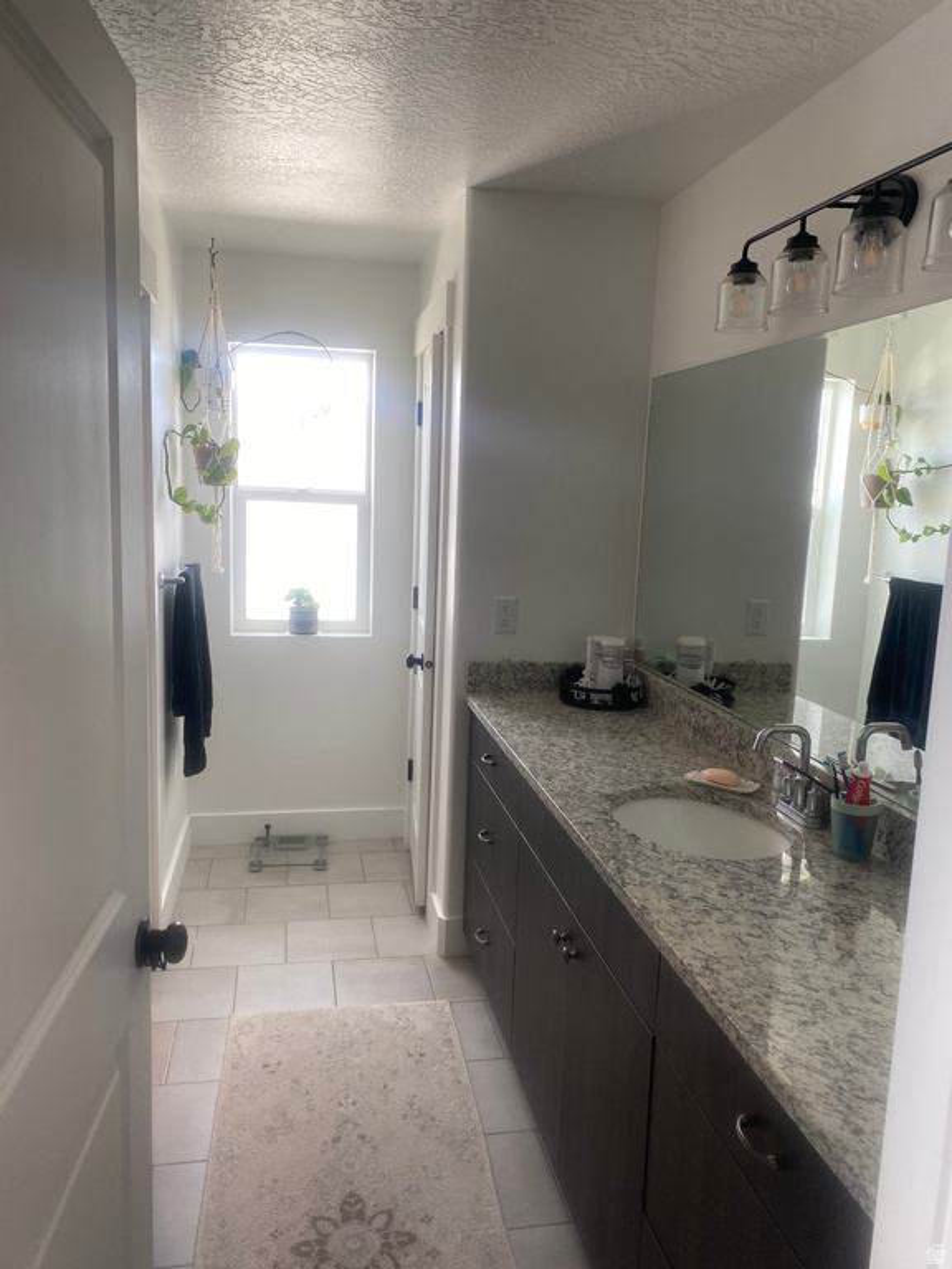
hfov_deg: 53.1
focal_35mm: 26
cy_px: 634
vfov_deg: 67.3
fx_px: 953
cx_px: 476
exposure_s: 1/120
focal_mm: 4.25
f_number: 1.8
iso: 64
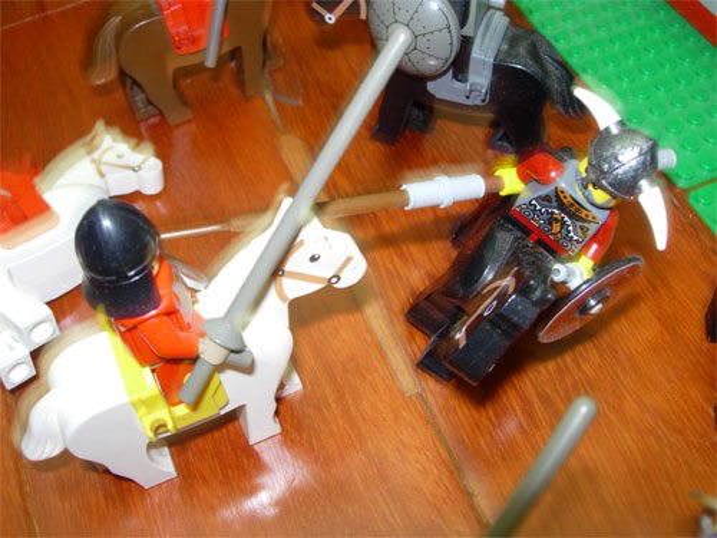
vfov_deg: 37.7
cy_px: 269
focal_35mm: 38
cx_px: 358
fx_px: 787
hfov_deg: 49.0
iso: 79
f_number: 4.8
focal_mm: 7.8
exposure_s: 1
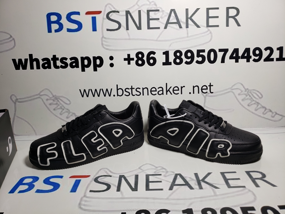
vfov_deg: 53.1
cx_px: 142
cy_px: 107
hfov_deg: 67.3
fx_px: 214
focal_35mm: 26
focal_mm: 4.3
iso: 50
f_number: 1.5
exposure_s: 1/512
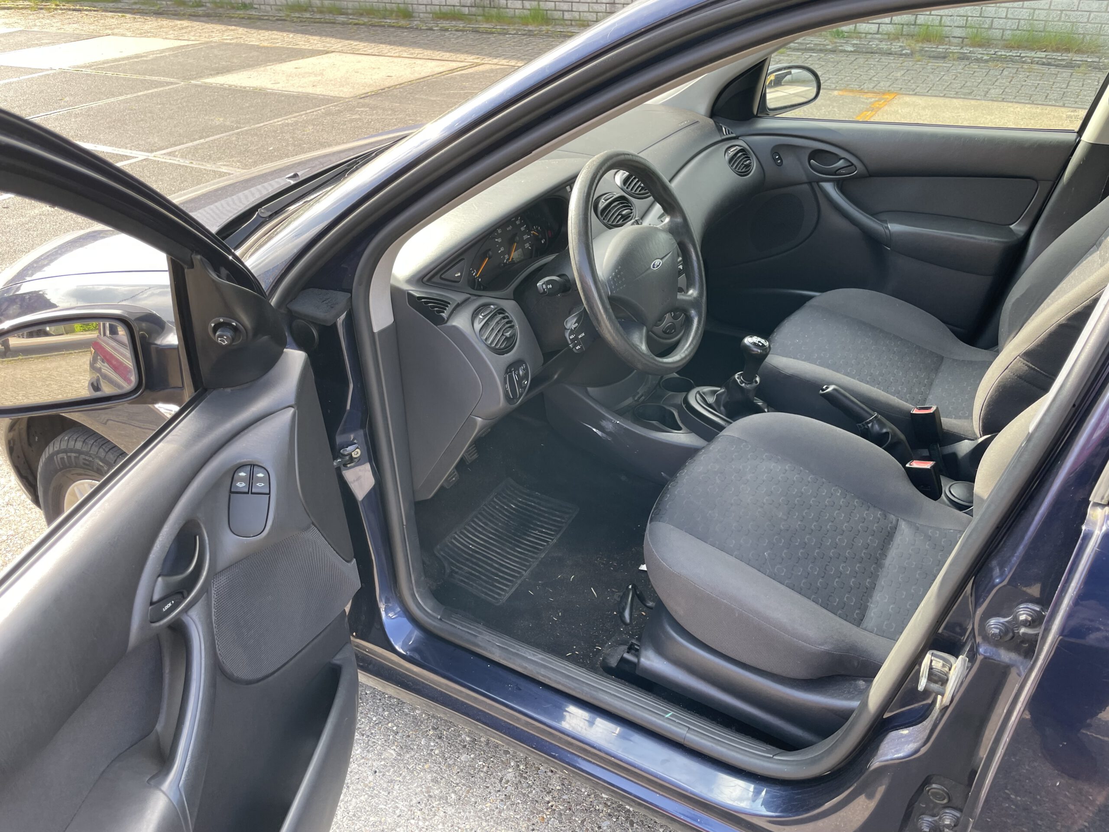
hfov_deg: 67.3
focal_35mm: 26
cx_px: 554
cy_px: 416
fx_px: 833
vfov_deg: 53.1
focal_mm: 4.2
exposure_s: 1/167
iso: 32
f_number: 1.6
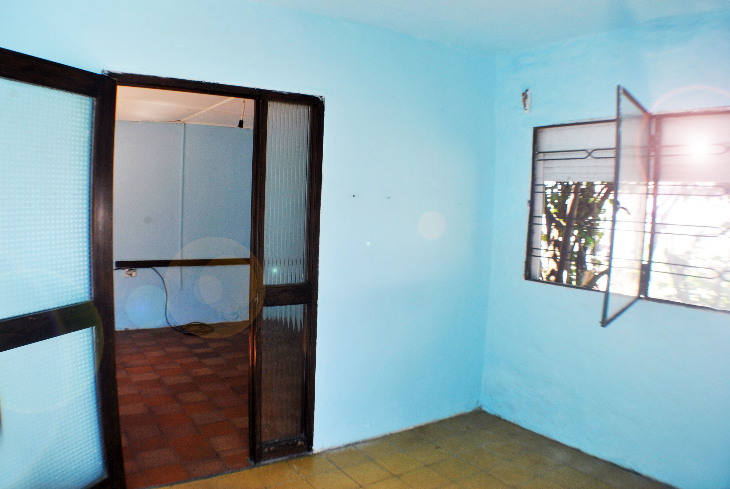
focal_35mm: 32
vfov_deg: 41.8
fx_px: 640
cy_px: 244
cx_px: 365
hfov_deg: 59.4
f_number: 5
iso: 200
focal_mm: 21
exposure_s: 1/100
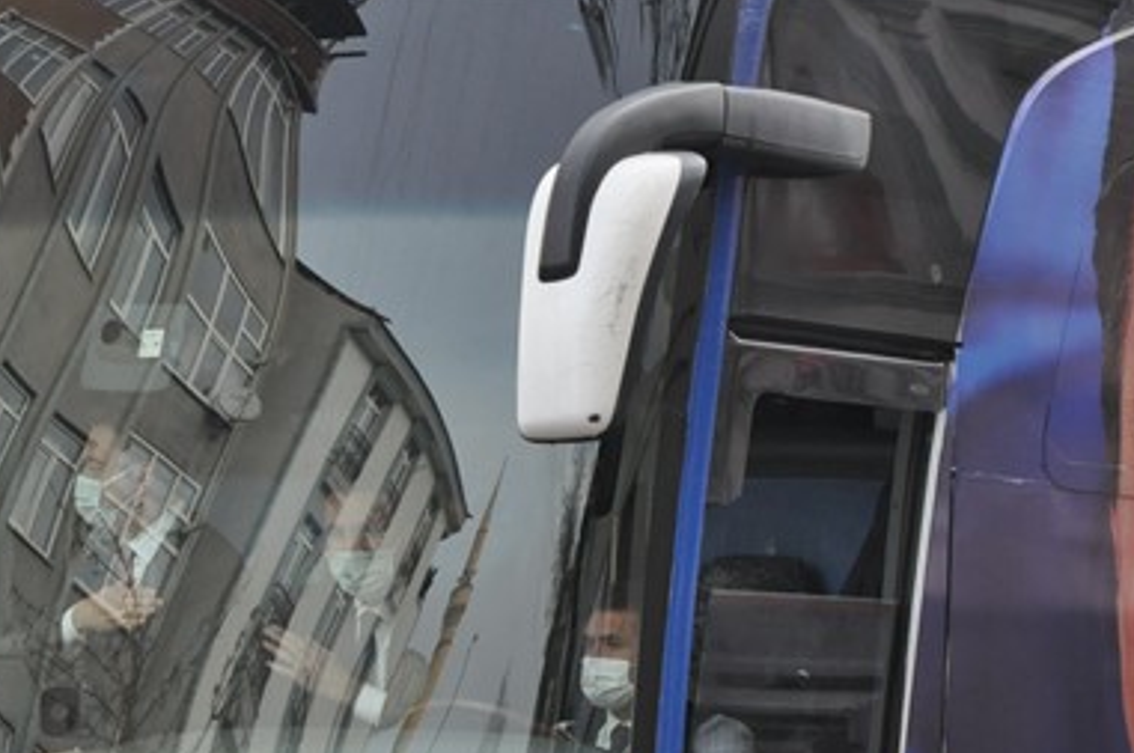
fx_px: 5317
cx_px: 208
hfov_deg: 12.1
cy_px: 628
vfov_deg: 8.1
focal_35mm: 169
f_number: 10
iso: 1600
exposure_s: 1/400
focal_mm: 66
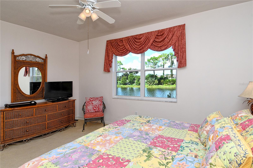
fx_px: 126
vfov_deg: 67.4
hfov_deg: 90.0
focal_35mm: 18
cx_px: 126
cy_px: 84
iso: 640
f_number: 11
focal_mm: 12
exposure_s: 1/250
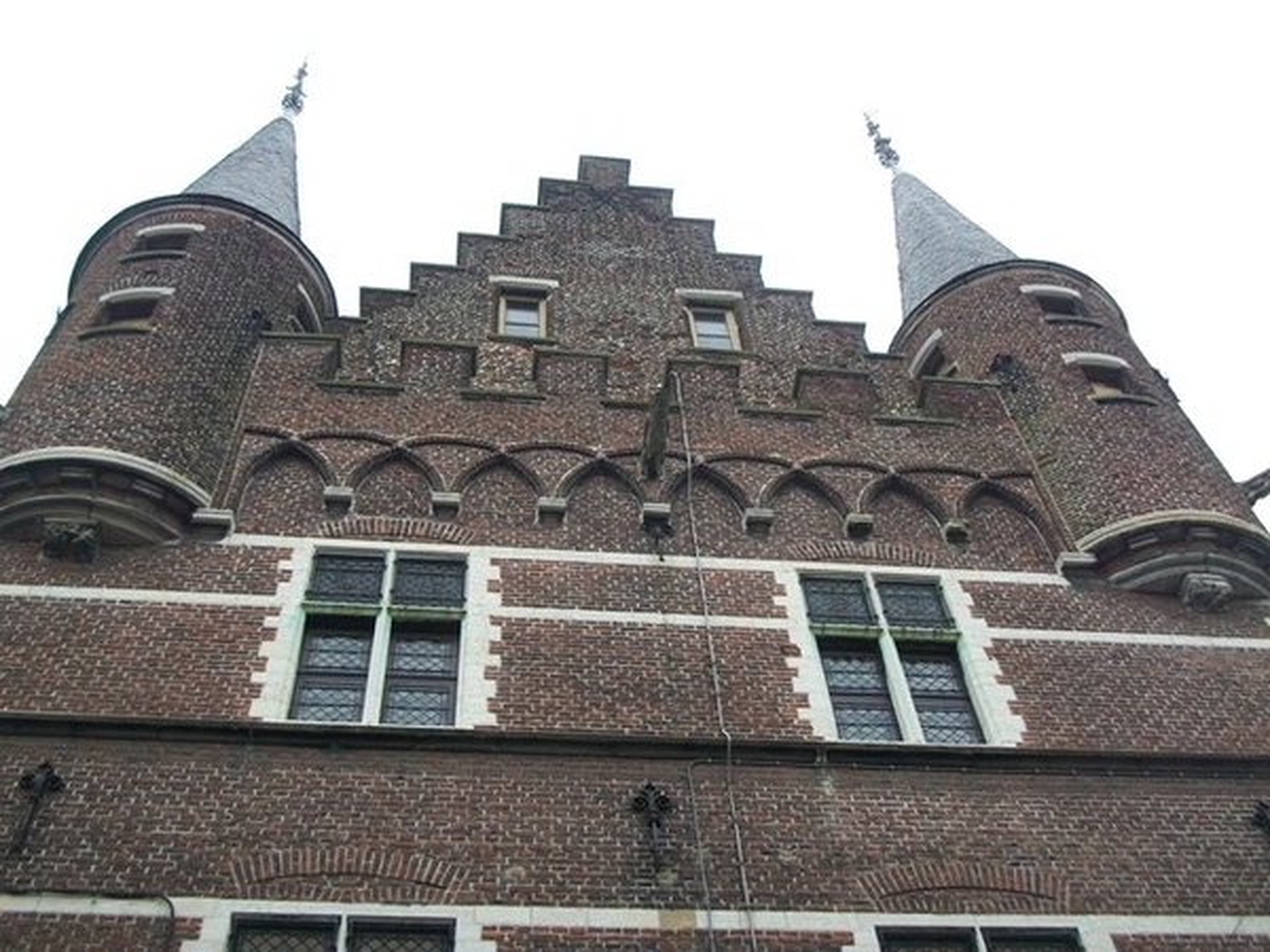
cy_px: 476
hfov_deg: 46.8
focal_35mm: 40
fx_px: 1468
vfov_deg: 36.0
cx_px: 635
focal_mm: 7.1
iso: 80
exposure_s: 1/125
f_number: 3.2
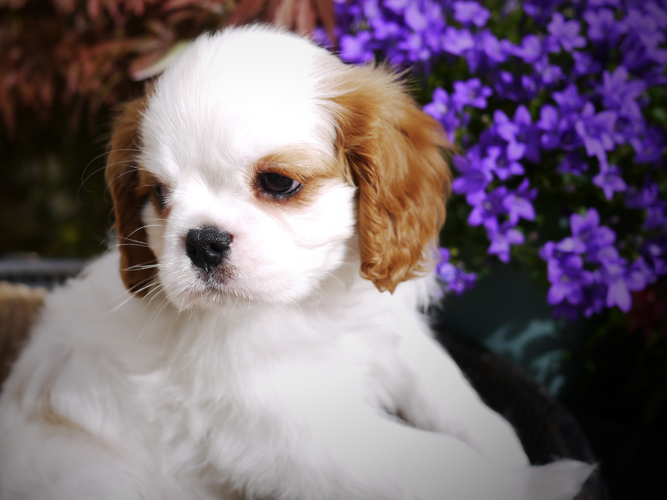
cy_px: 187
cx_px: 260
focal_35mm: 61
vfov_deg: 24.0
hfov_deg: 31.6
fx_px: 1175
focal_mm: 20
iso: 160
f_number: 2.5
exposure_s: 1/1600
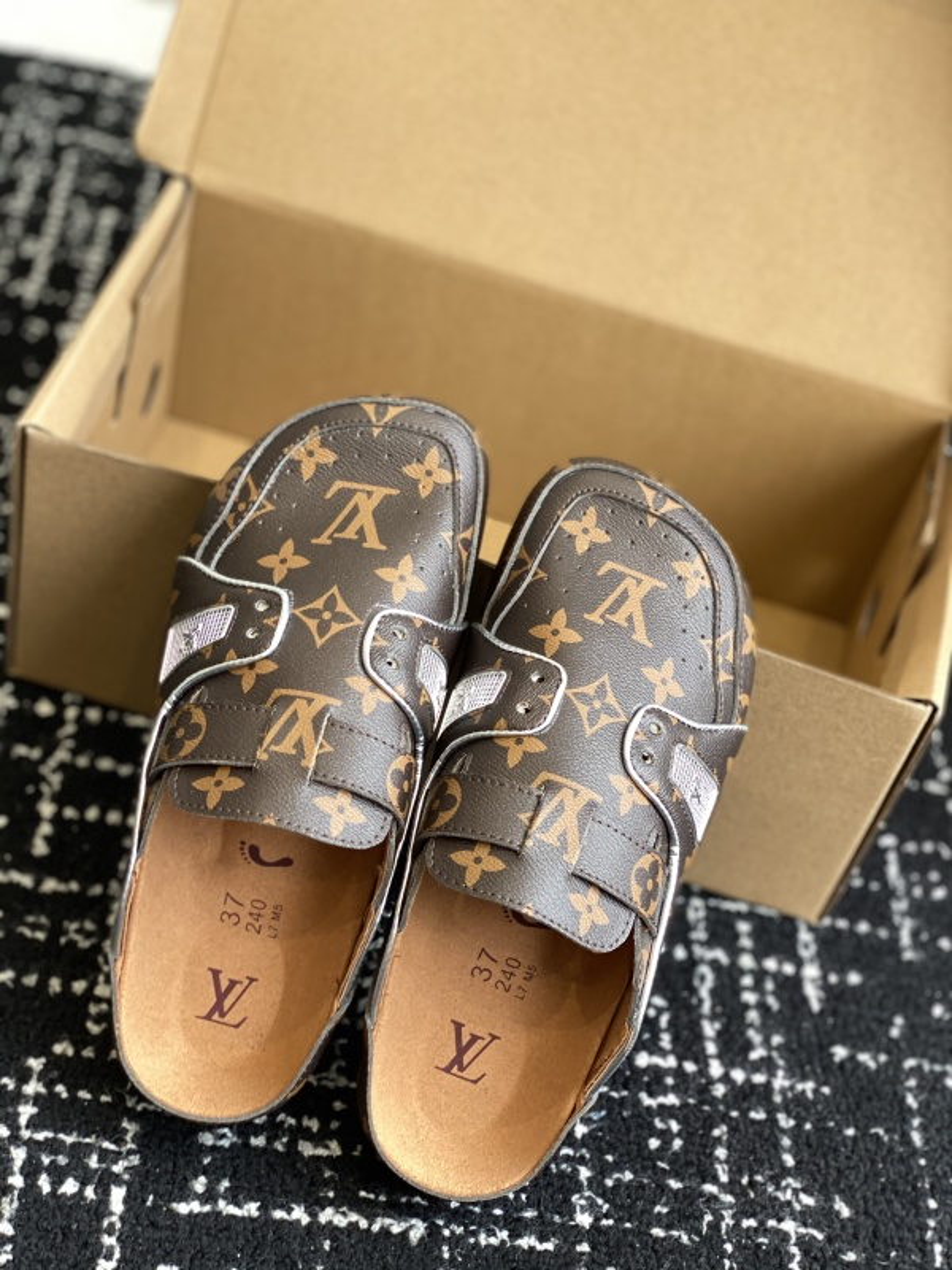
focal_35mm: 52
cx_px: 476
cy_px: 635
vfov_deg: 36.8
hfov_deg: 28.0
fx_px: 1907
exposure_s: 1/122
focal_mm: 6
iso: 64
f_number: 2
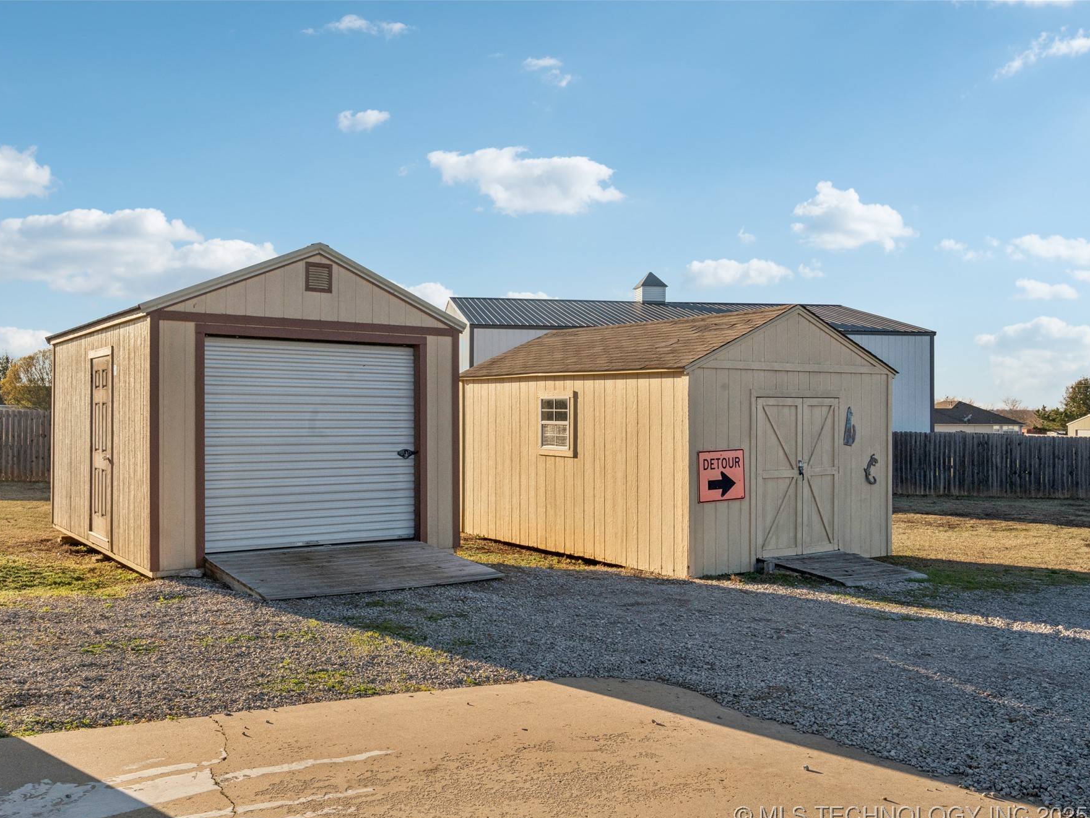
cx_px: 464
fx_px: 945
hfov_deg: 59.7
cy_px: 420
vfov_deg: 46.8
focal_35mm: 30
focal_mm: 27
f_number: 11
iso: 800
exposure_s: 1/1000
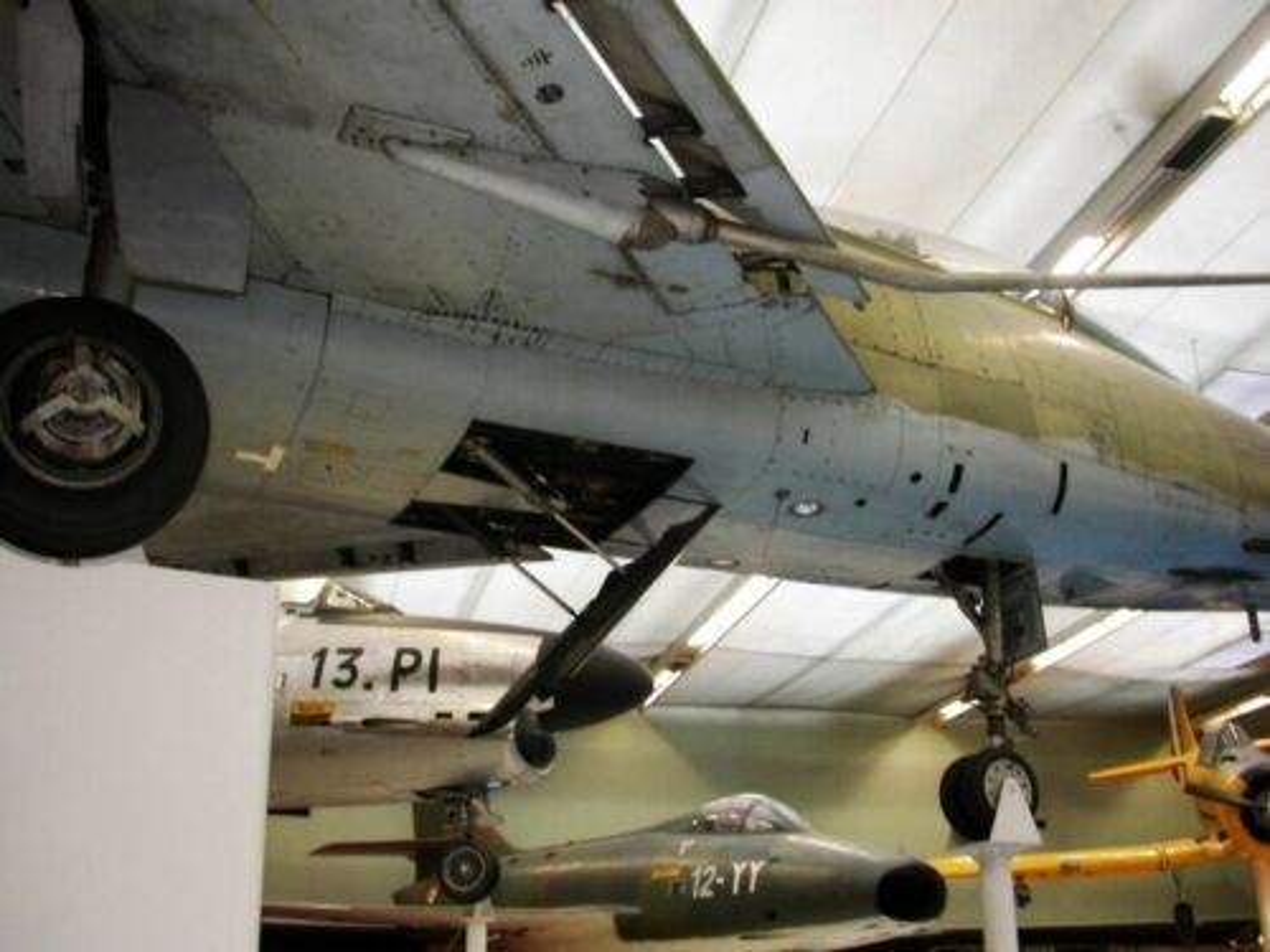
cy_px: 476
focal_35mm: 38
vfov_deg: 37.7
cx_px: 635
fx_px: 1394
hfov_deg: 49.0
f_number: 2.6
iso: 100
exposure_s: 1/11.6
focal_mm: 7.85
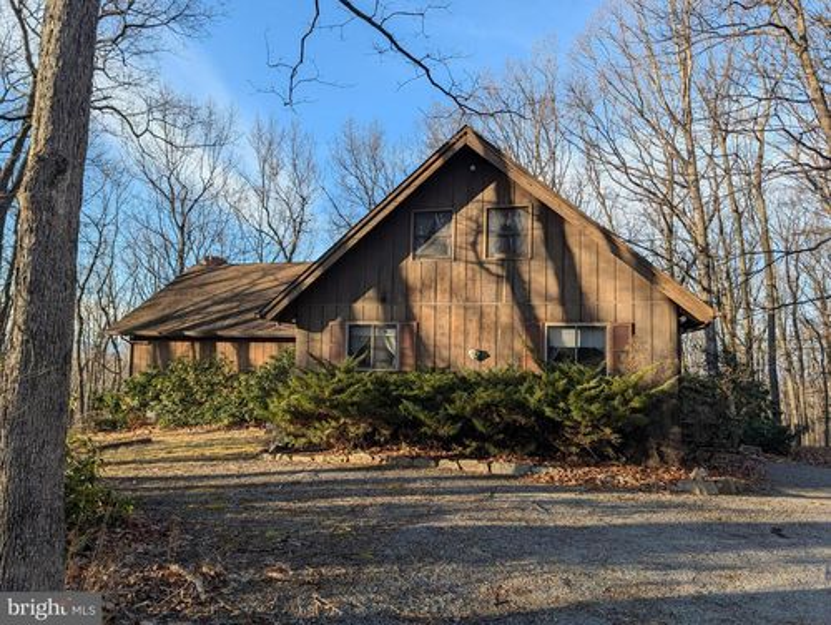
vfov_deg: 56.9
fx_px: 577
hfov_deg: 71.5
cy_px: 312
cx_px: 416
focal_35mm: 24
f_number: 1.68
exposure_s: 1/446
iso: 20
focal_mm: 6.9
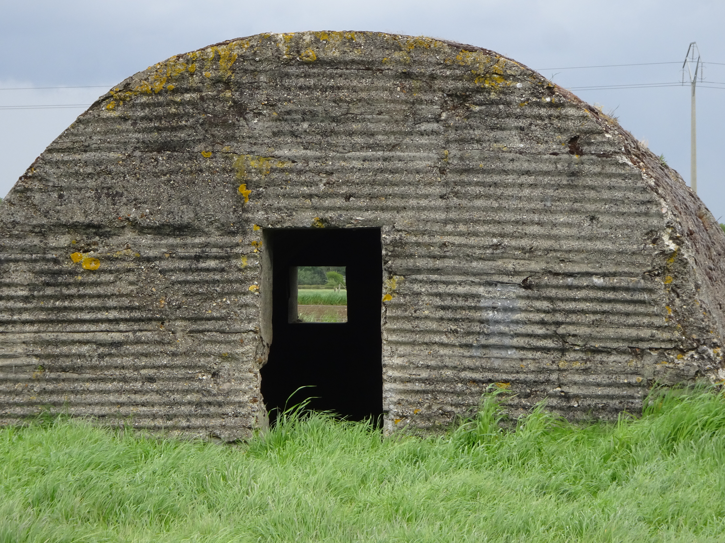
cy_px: 253
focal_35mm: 193
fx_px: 4042
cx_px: 329
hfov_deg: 10.2
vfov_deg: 7.7
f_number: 5.6
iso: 125
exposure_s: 1/200
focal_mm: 29.57
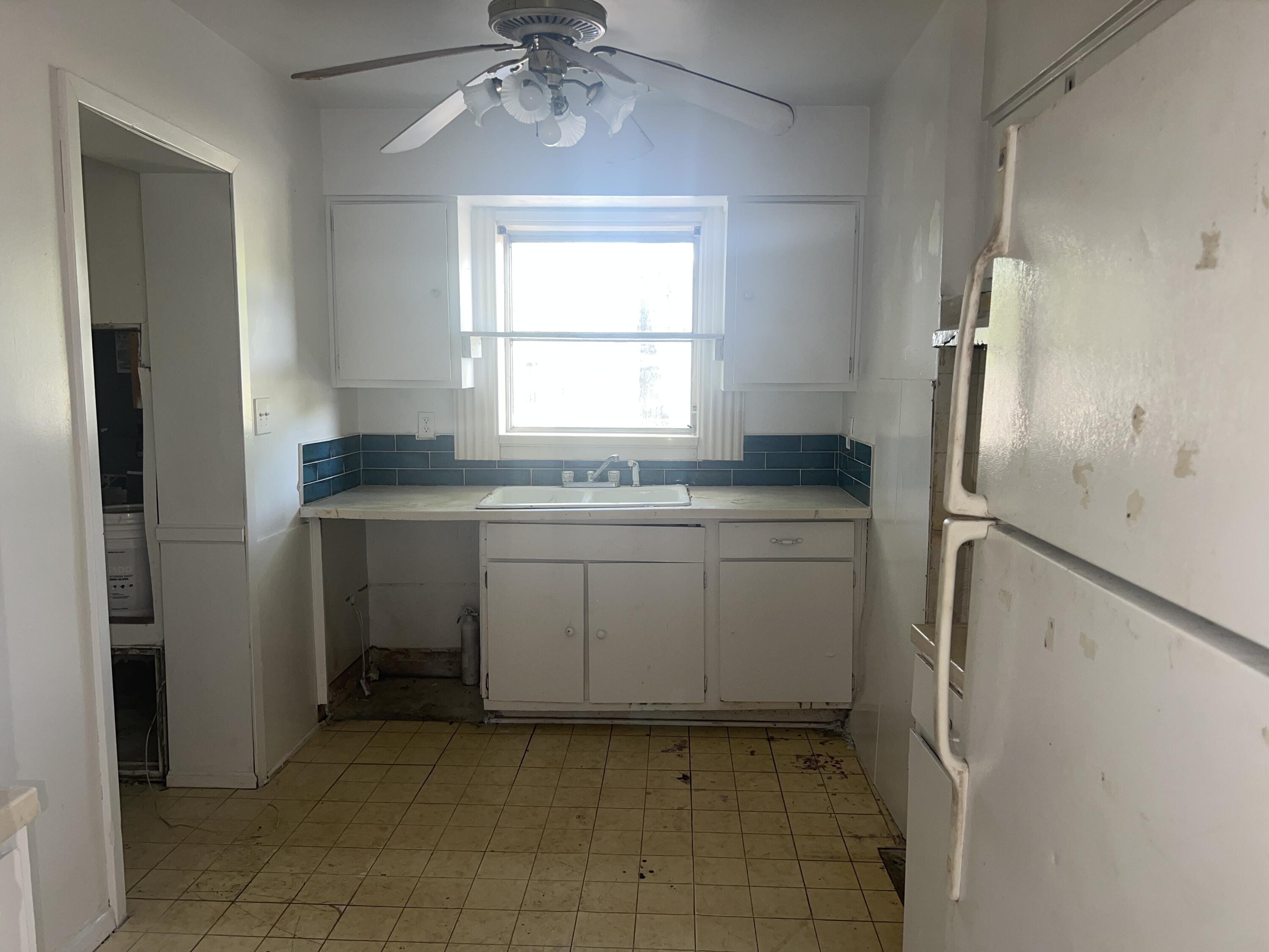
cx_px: 634
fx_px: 953
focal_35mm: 26
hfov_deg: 67.3
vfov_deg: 53.1
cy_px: 476
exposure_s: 1/34
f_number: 1.5
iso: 40
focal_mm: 5.7
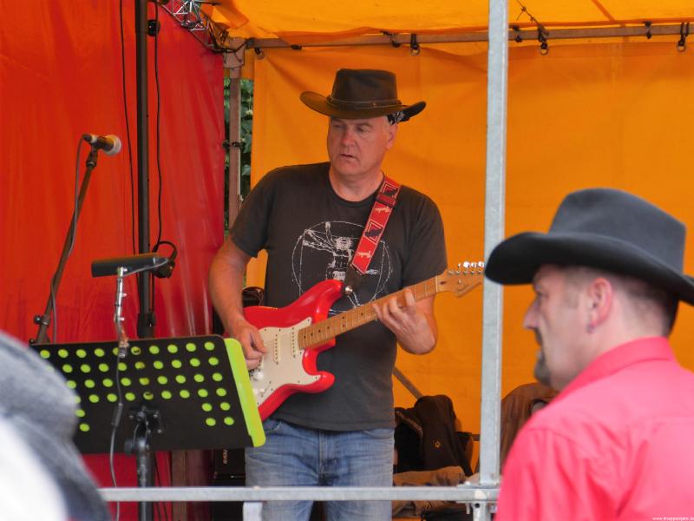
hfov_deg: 14.7
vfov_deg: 11.1
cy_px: 260
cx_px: 347
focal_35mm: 134
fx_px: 2687
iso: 500
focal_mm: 67
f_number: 5.7
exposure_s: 1/125
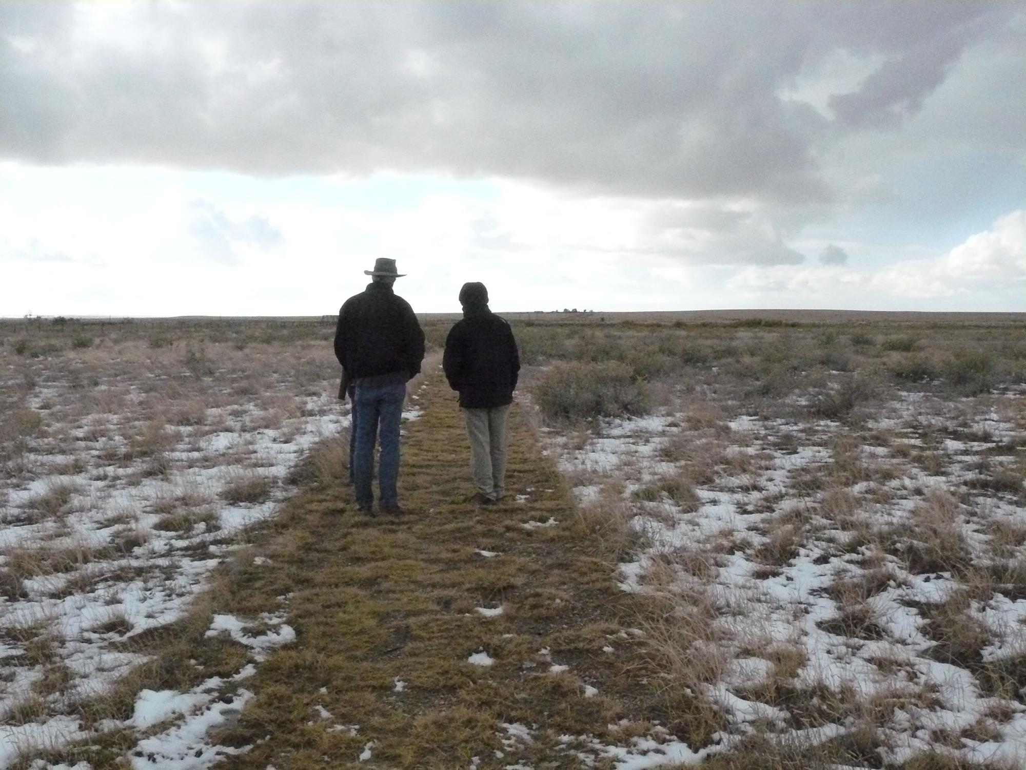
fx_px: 1067
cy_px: 385
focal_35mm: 36
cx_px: 513
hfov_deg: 51.4
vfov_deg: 39.7
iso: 800
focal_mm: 6
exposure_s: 1/1300
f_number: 8
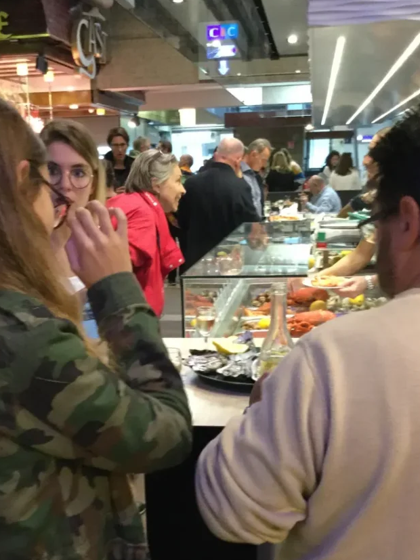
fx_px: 728
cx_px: 160
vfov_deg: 41.2
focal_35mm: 45
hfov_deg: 32.0
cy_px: 400
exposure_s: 1/33
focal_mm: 3.3
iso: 250
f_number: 2.4
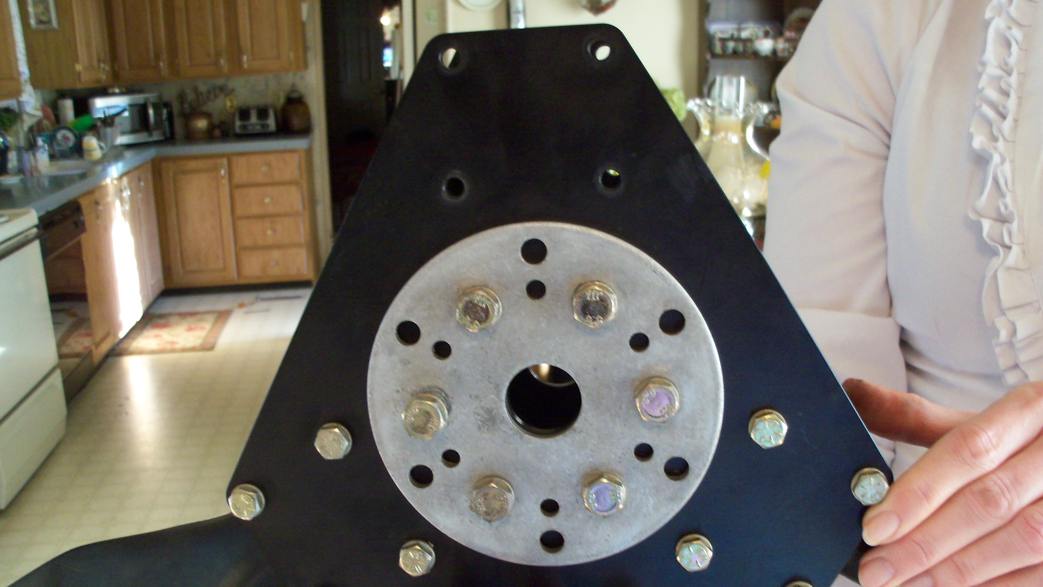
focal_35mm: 39
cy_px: 361
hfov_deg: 51.6
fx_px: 1079
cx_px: 521
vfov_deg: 30.3
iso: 160
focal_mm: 6.3
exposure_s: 1/30
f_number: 3
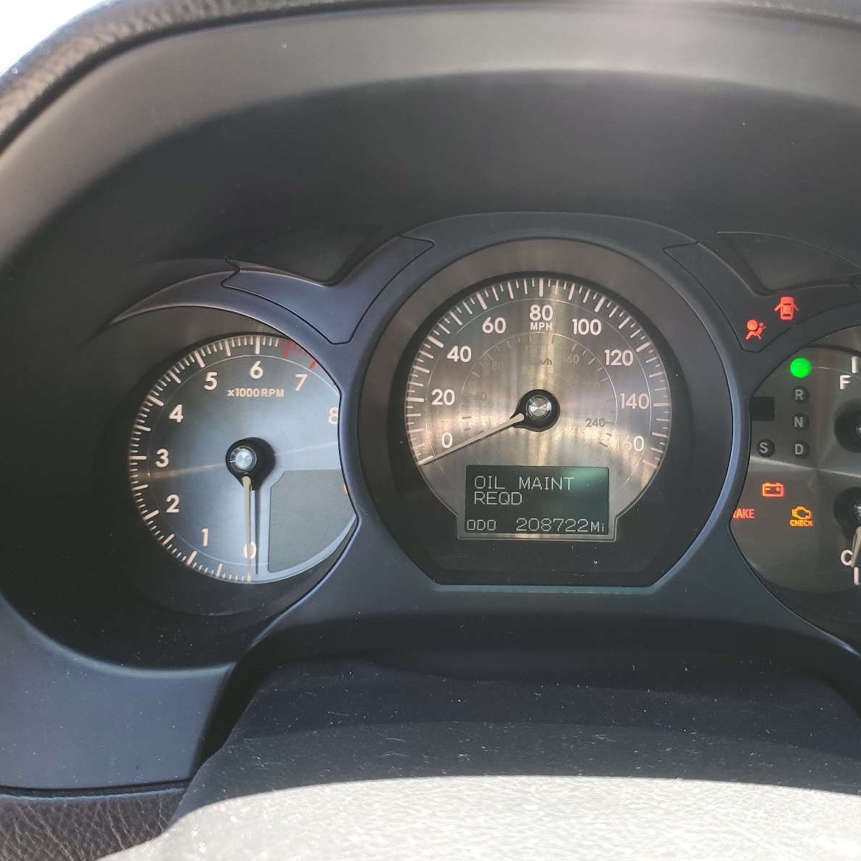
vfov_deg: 52.5
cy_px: 430
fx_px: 872
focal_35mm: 31
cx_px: 539
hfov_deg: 52.0
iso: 63
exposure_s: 1/120
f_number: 1.5
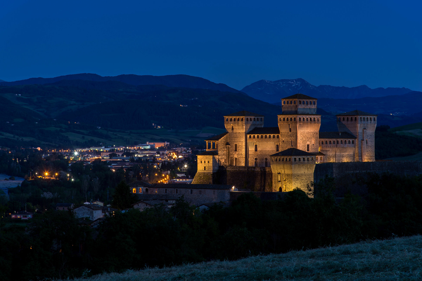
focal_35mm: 120
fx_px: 1407
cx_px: 211
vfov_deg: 11.4
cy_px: 140
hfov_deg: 17.1
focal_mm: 120
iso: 50
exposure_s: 25
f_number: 8
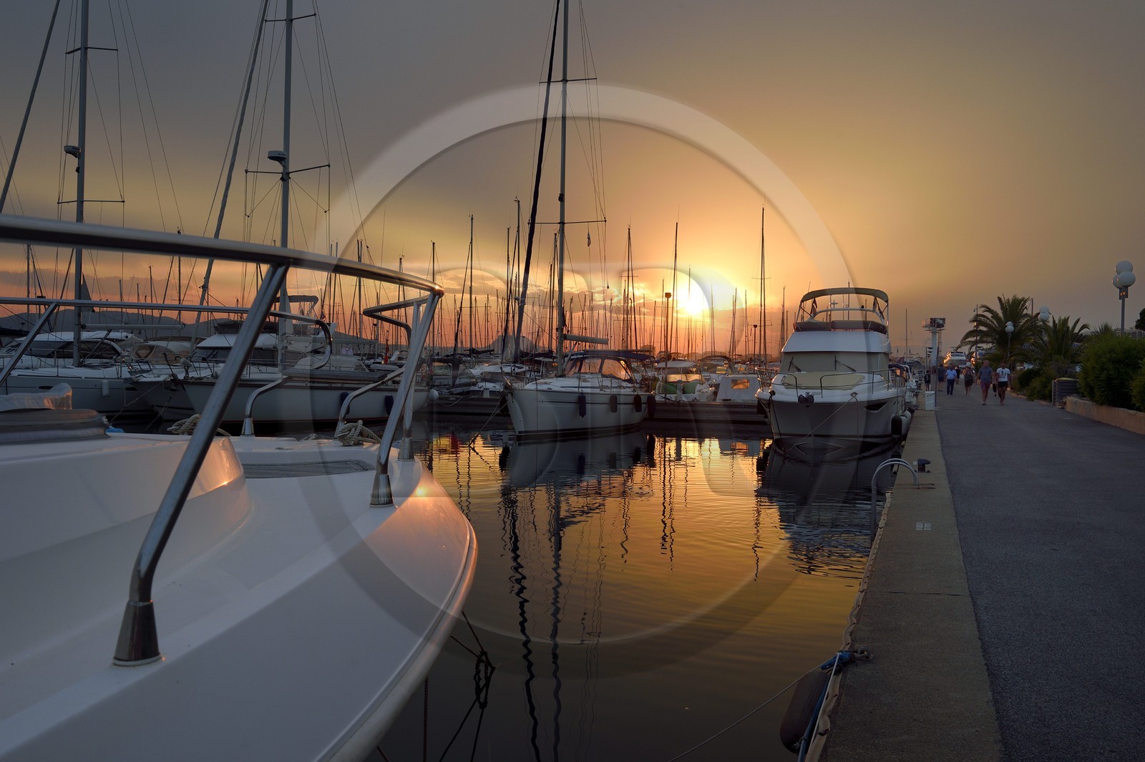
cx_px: 572
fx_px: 1112
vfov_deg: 37.8
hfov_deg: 54.5
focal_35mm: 35
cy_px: 381
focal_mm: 35
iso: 400
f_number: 11
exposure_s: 1/125
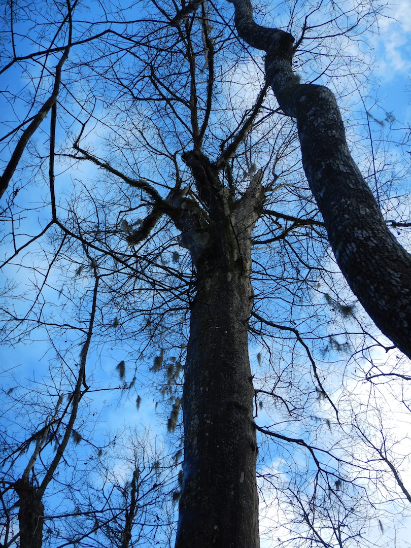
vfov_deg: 39.7
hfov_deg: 30.3
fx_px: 760
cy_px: 274
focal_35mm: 48
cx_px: 206
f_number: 4.3
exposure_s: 1/320
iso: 125
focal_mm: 8.5
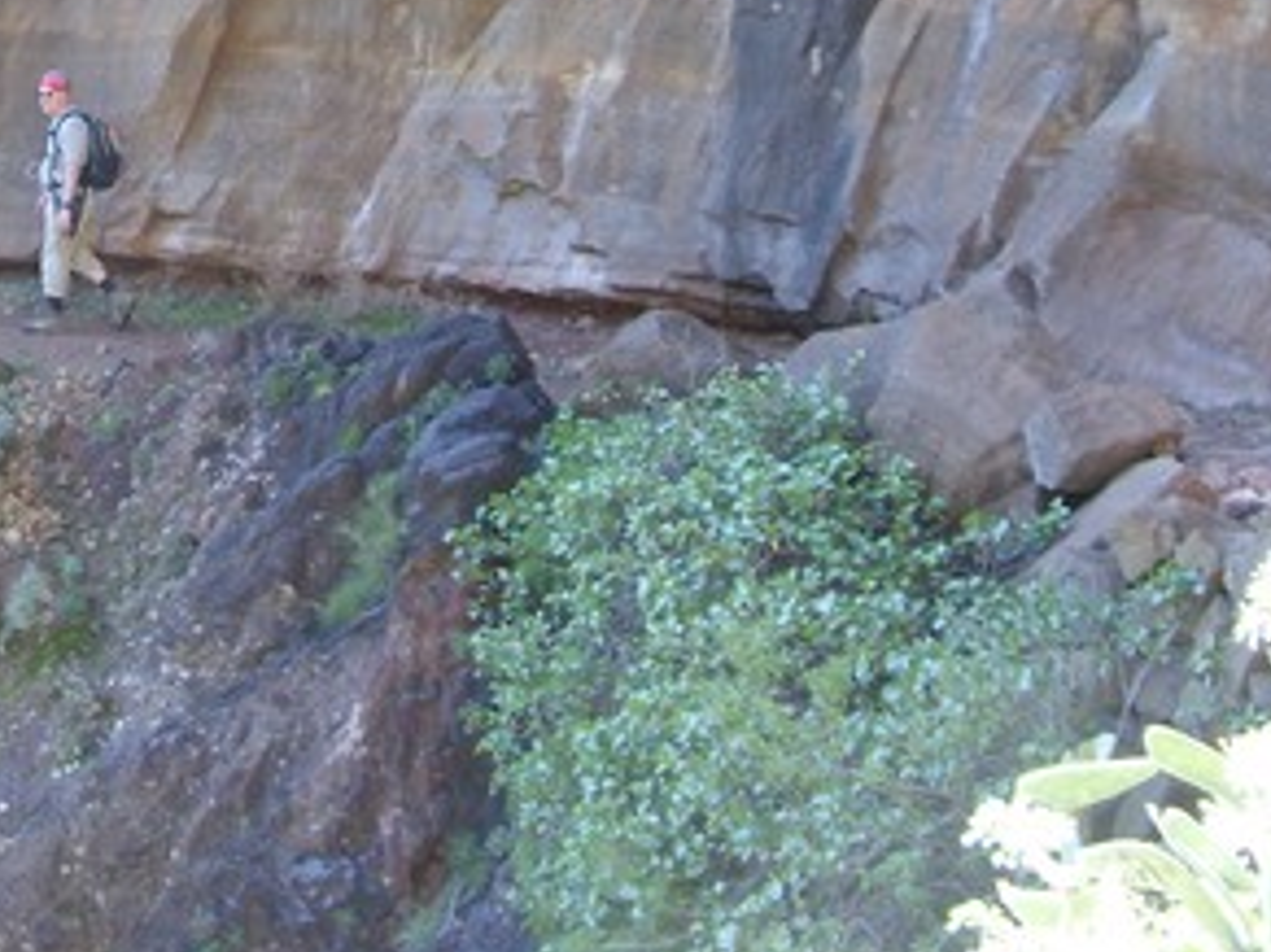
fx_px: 3597
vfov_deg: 14.5
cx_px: 66
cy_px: -240
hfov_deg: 19.6
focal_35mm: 98
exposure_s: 1/47
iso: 50
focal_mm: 6.3
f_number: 2.8
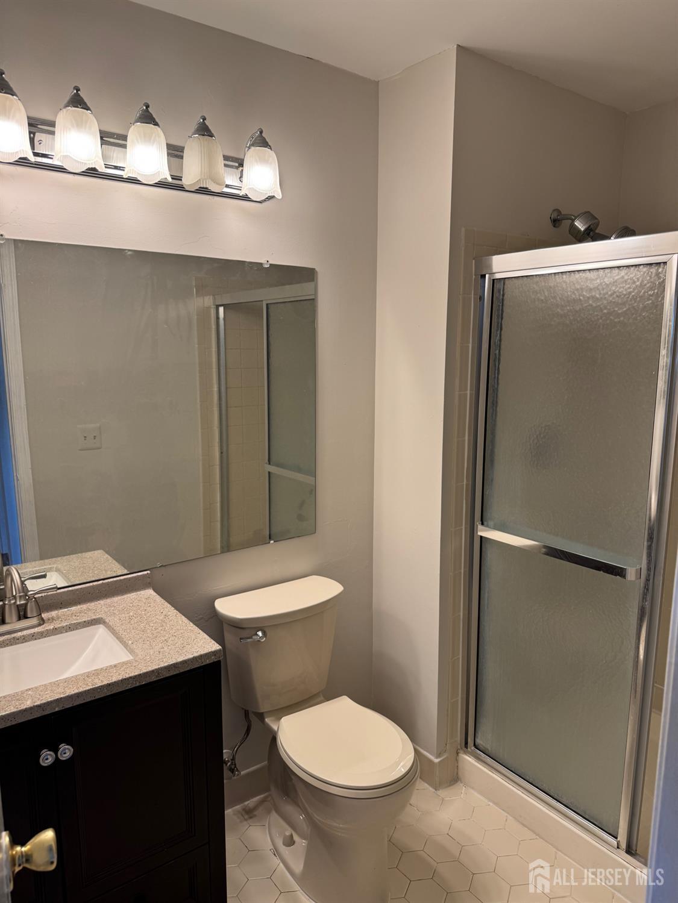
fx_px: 626
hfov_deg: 56.8
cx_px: 339
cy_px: 452
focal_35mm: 24
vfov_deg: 71.6
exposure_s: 1/120
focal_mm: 6.76
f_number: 1.78
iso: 80
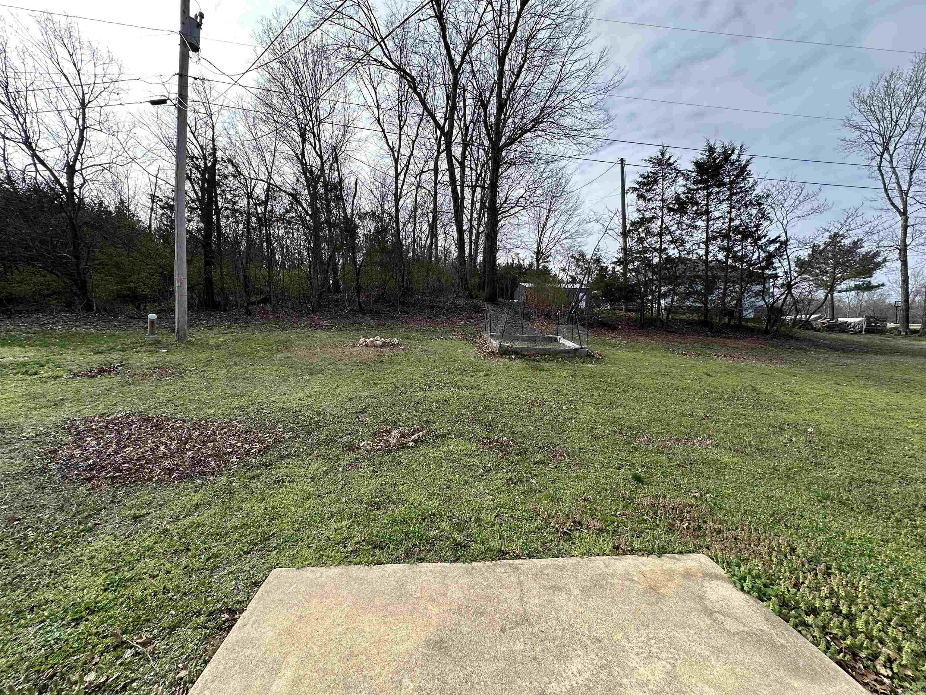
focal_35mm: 14
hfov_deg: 102.1
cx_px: 463
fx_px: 375
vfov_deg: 85.7
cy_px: 348
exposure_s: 1/725
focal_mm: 2.22
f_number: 2.2
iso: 40
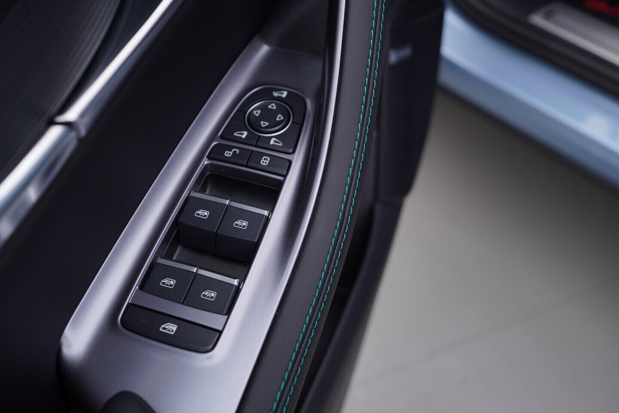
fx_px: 619
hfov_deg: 53.1
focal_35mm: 36
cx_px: 310
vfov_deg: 36.9
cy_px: 206
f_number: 3.5
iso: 125
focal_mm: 24
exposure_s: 1/60
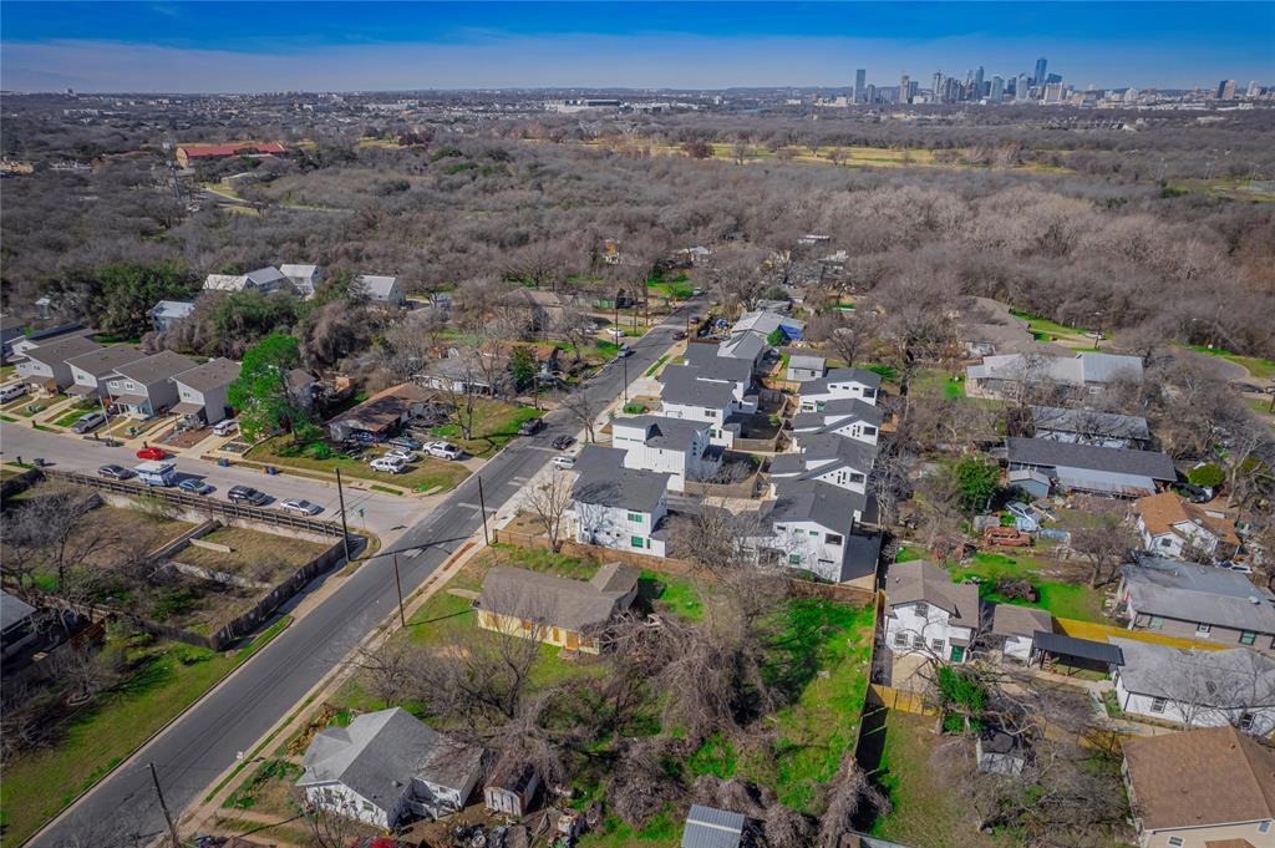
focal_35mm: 22
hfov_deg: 78.6
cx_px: 638
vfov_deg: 57.1
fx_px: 779
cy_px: 424
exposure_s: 1/2000
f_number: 2.8
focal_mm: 8.38
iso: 140
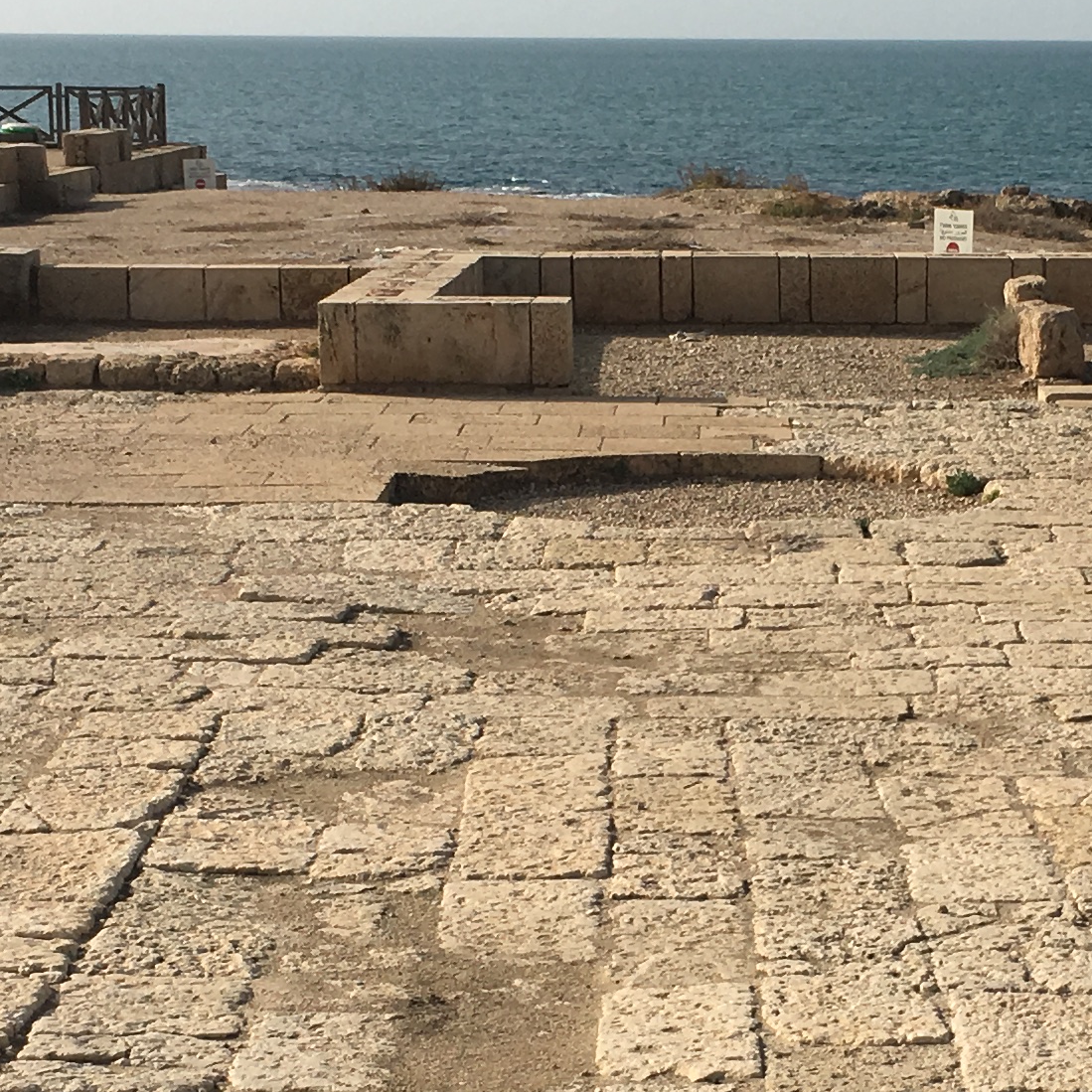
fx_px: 3355
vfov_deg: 18.4
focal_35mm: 94
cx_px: 890
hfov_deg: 18.3
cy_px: 725
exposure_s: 1/2481
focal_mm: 4.15
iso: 25
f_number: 2.2
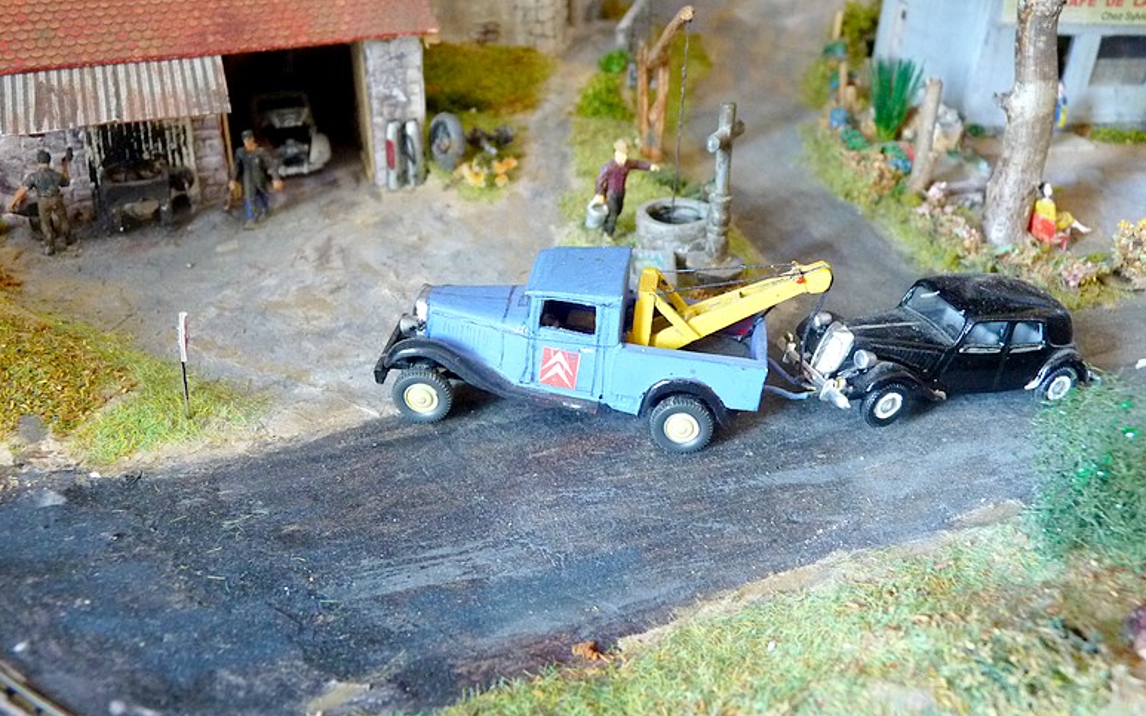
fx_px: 1062
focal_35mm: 34
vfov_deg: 37.3
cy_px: 334
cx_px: 566
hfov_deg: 56.7
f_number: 3
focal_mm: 5.5
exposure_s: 1/10
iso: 400
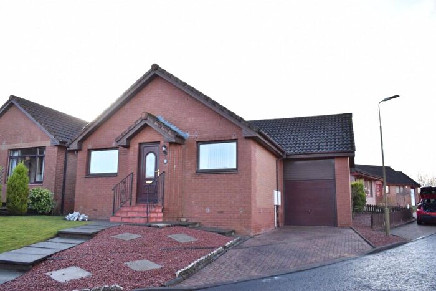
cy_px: 146
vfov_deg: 47.9
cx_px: 218
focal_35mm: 27
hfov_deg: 67.4
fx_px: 327
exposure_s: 1/100
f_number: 5
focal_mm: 18
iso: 100
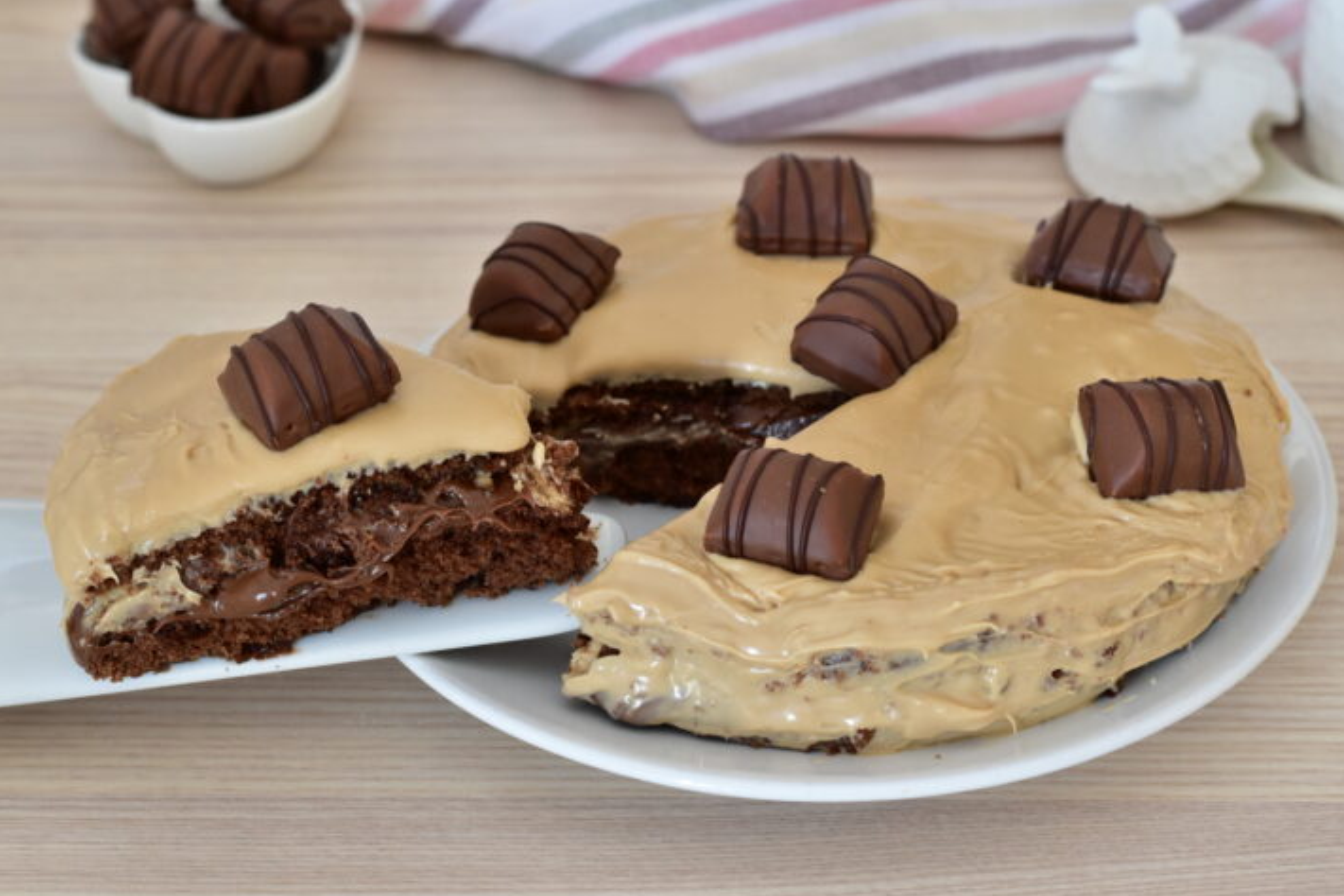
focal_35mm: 76
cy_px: 450
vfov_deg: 17.9
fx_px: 2837
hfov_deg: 26.7
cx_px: 675
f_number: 6.3
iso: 800
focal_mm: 50
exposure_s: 1/10
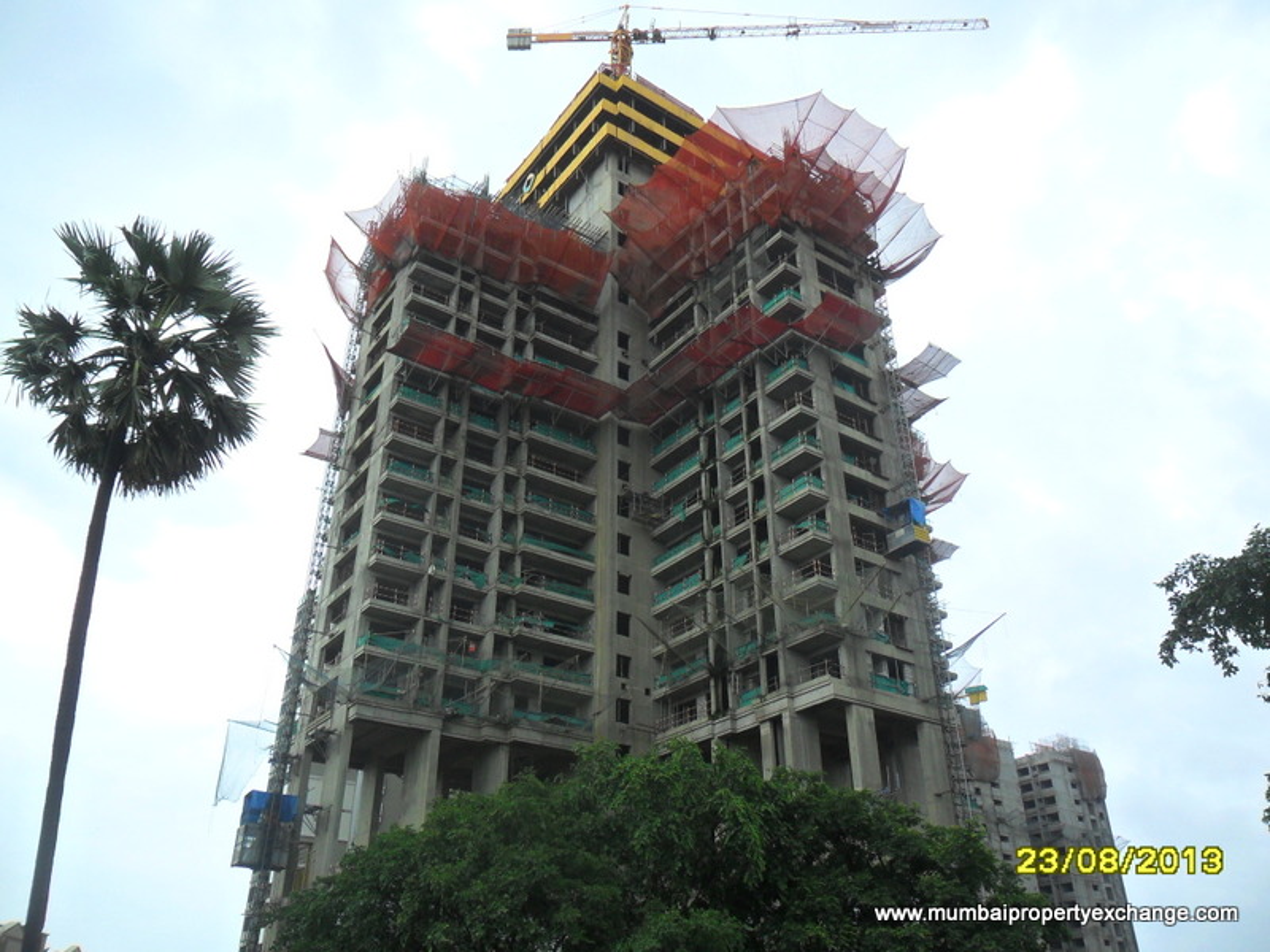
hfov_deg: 65.3
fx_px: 991
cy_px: 476
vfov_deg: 51.4
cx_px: 635
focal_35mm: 27
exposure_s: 1/500
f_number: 3.5
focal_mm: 4.9
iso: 100
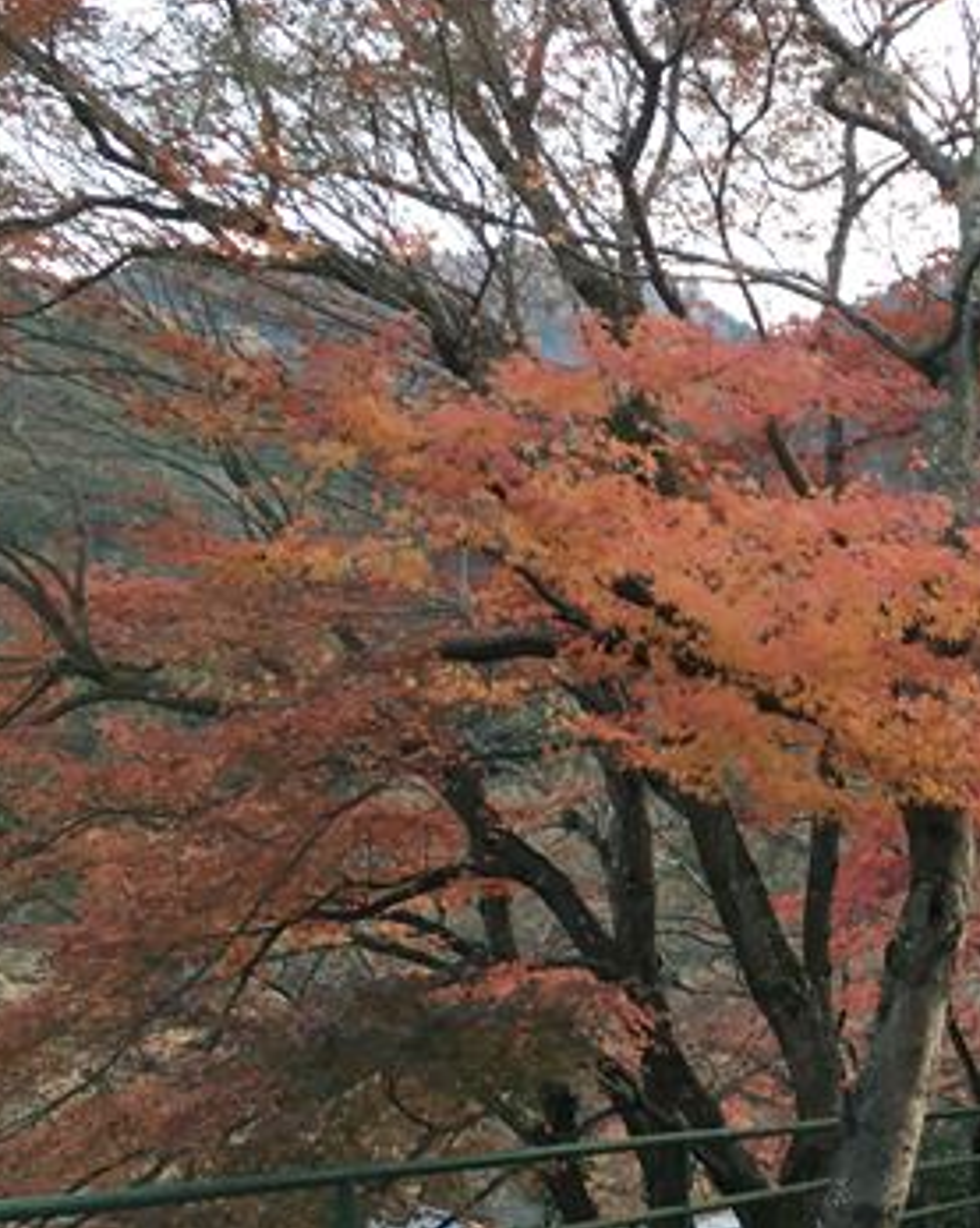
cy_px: 701
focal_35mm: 49
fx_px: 1779
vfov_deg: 38.0
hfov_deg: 28.4
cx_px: 1037
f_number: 2.2
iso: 25
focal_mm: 4.15
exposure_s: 1/40
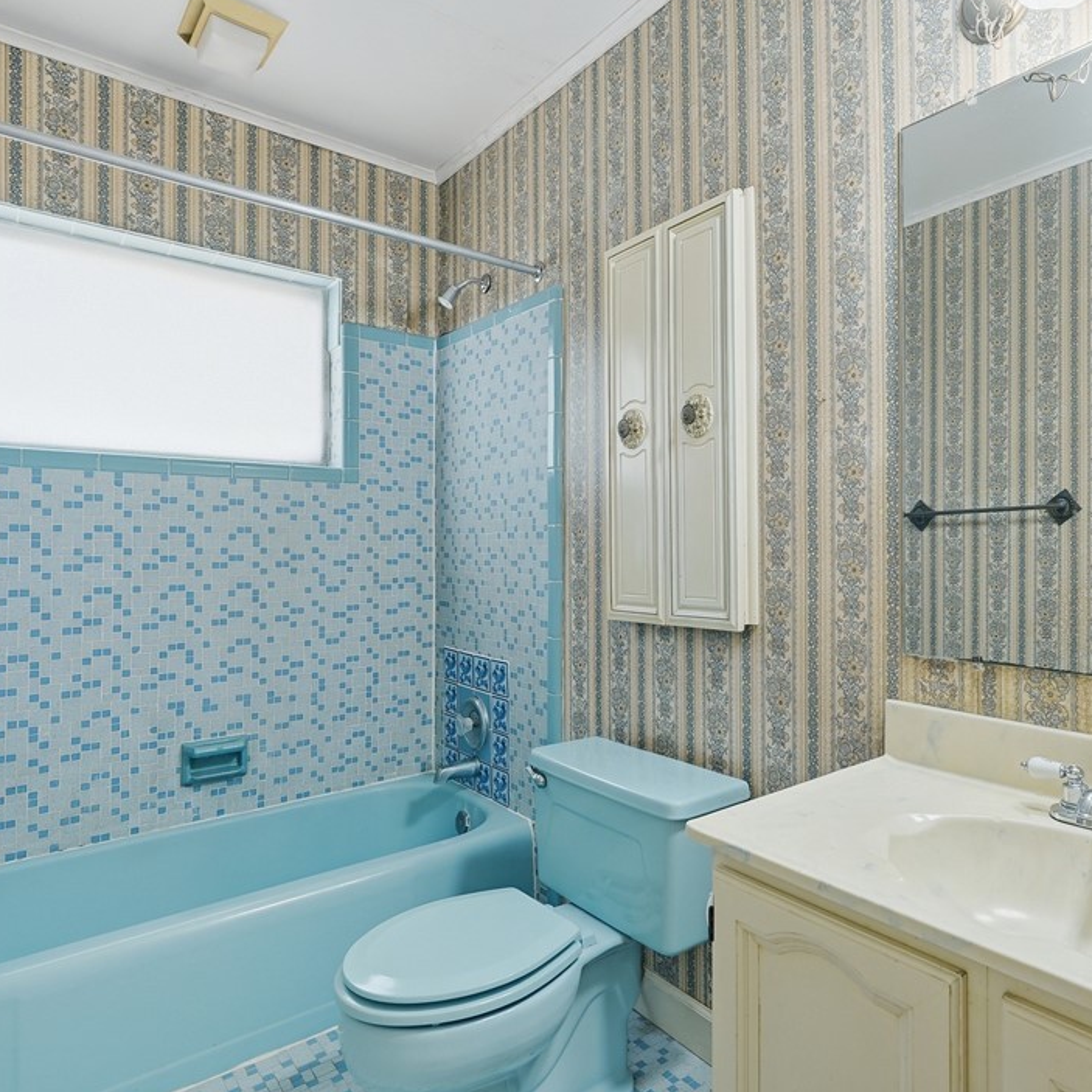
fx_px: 773
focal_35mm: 22
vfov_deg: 70.5
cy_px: 537
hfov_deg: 69.0
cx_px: 701
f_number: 9
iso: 320
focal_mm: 16.5
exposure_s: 1/100
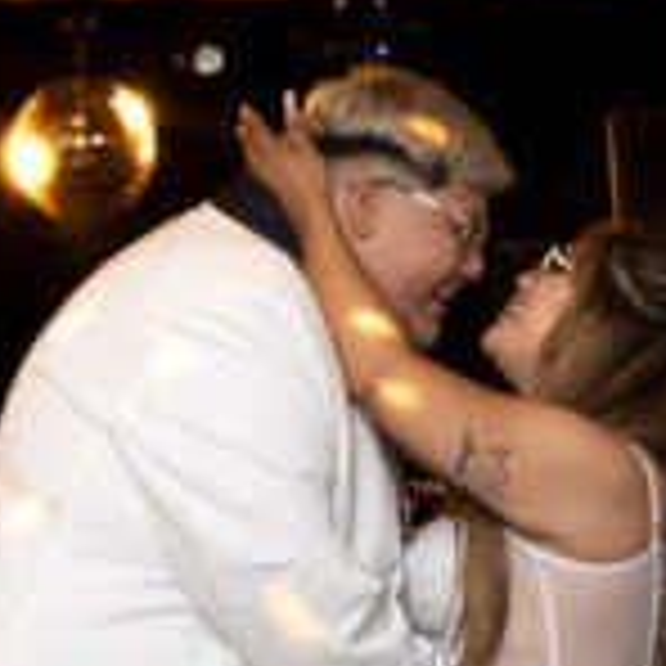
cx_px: 396
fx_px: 2917
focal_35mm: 134
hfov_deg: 13.0
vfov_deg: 12.6
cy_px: 864
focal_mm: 26
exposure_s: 1/60
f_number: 7.1
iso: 1000
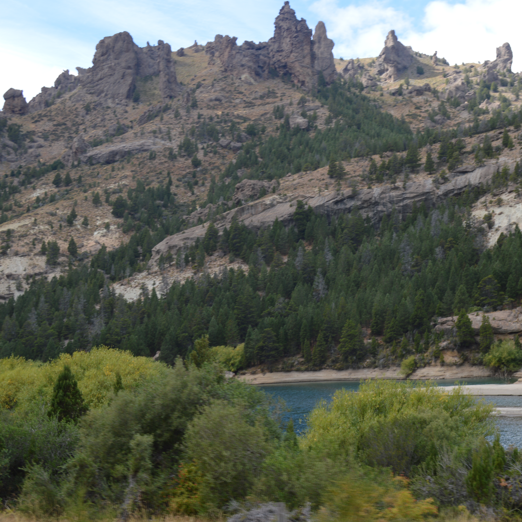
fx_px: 921
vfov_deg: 31.6
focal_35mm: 54
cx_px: 343
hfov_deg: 31.4
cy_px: 261
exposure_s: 1/160
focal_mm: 28
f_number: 6.3
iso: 100
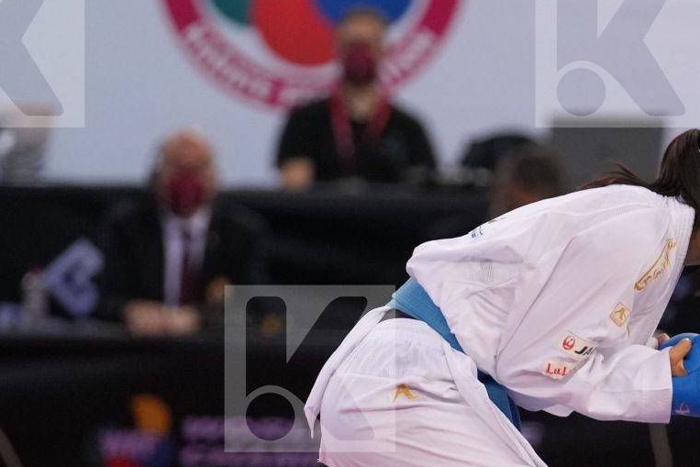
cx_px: 621
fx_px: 12252
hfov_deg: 3.3
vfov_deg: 2.2
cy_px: 369
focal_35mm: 630
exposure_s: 1/1000
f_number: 2.8
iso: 2000
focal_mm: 178
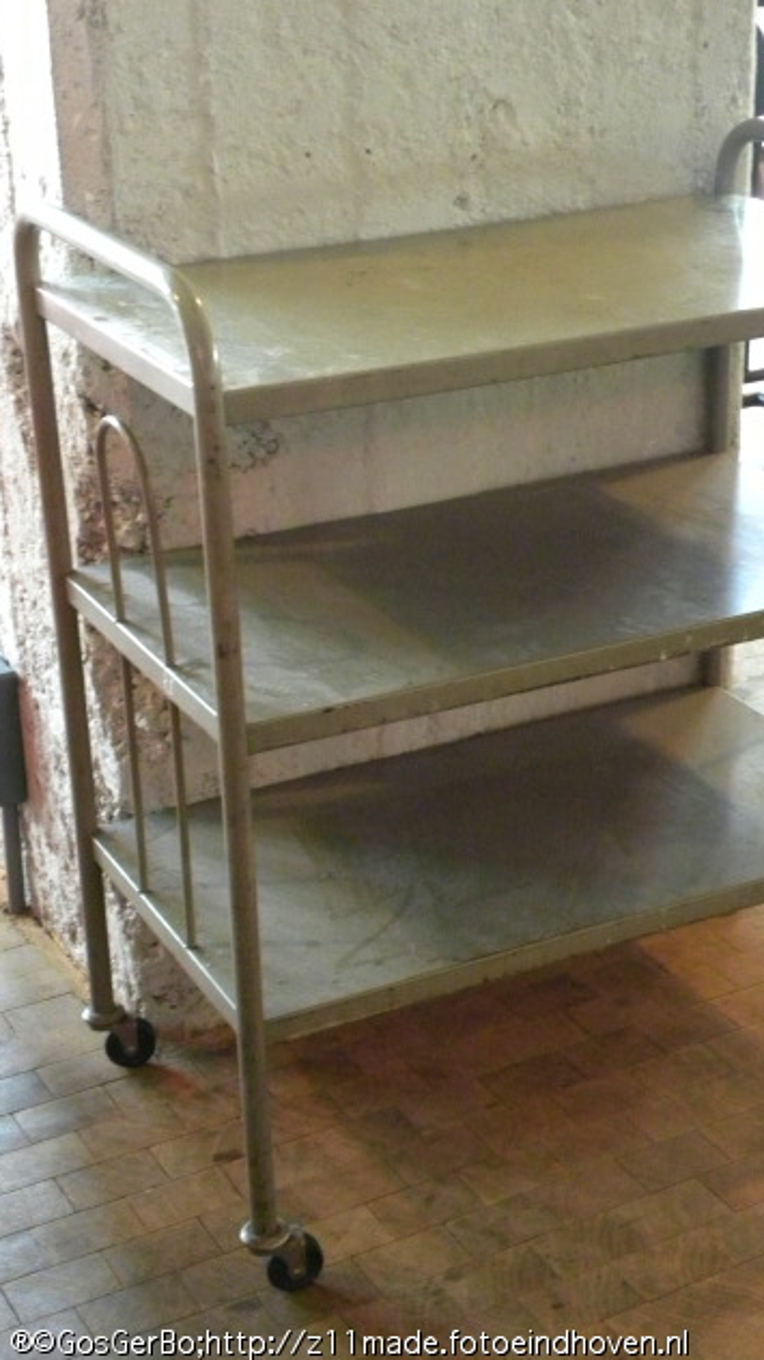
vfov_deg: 32.8
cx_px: 504
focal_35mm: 64
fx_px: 2307
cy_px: 682
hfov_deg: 18.8
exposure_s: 1/9.1
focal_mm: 10.3
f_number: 3.5
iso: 800
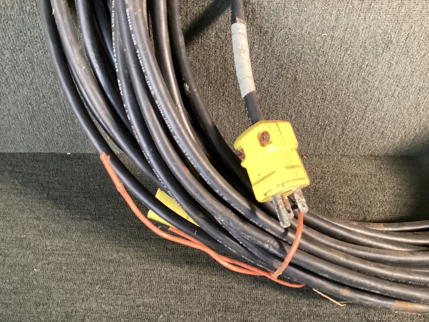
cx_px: 214
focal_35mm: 31
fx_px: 384
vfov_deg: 45.4
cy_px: 161
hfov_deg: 58.3
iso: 320
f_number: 2.4
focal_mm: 3.3
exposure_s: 1/40
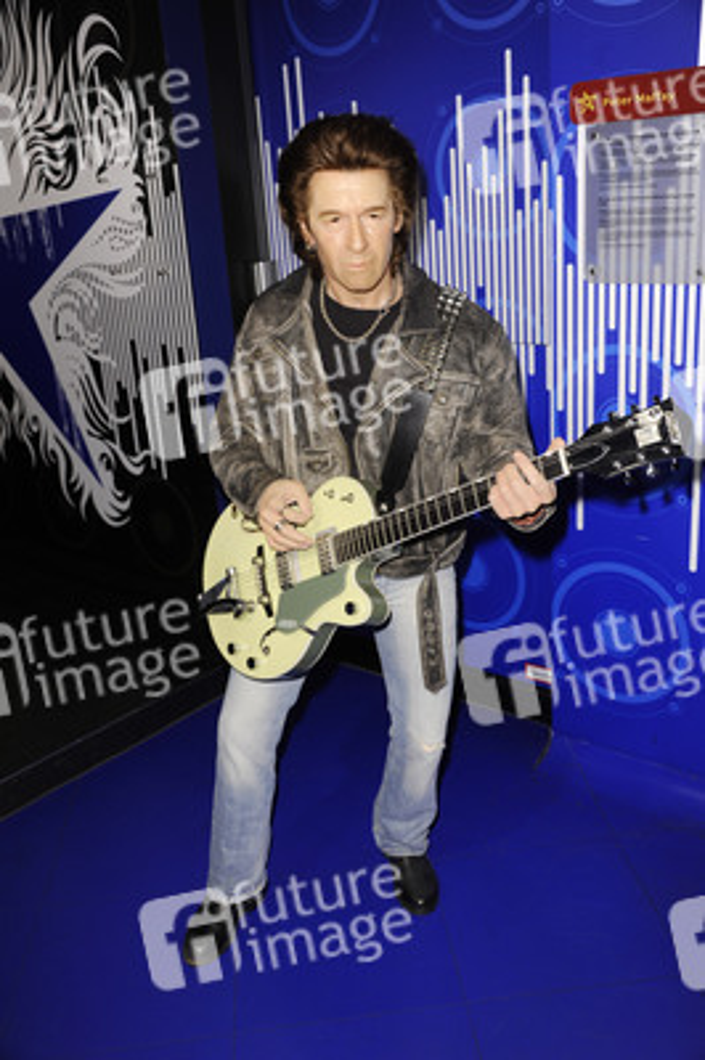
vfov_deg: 54.5
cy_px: 530
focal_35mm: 35
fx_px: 1030
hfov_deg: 37.8
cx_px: 352
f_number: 5.6
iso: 800
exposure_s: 1/100
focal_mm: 35
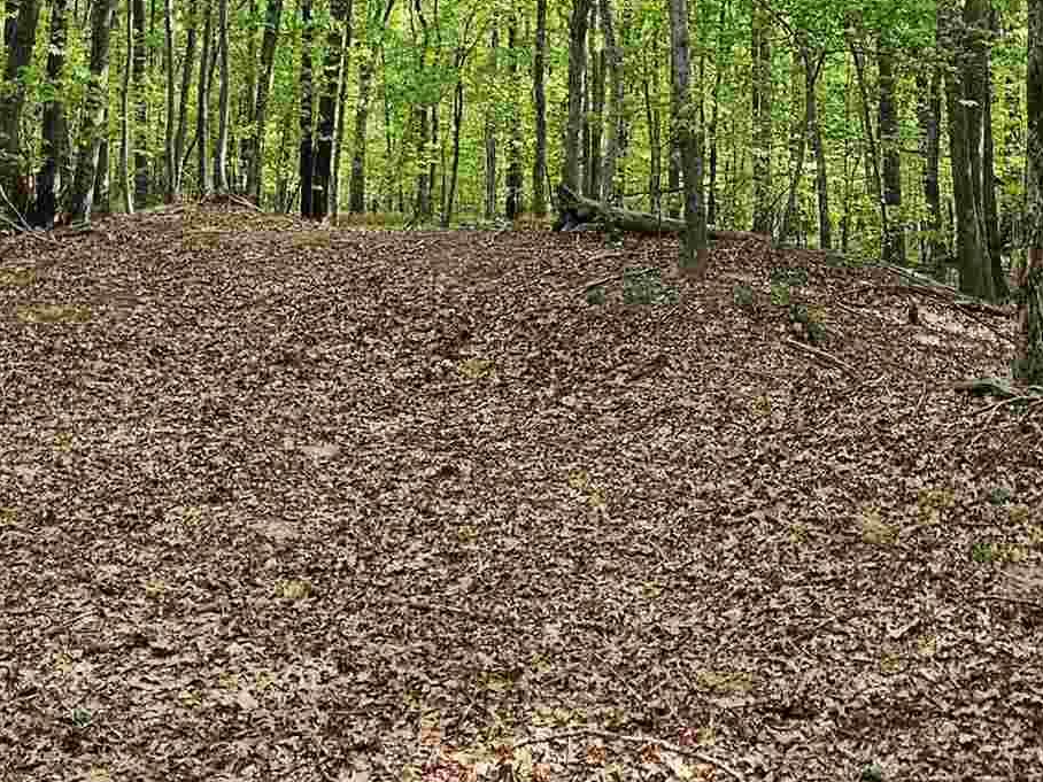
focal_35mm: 44
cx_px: 734
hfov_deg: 42.1
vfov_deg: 31.7
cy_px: 121
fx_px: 1326
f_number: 2.2
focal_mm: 2.2
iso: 50
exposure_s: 1/204
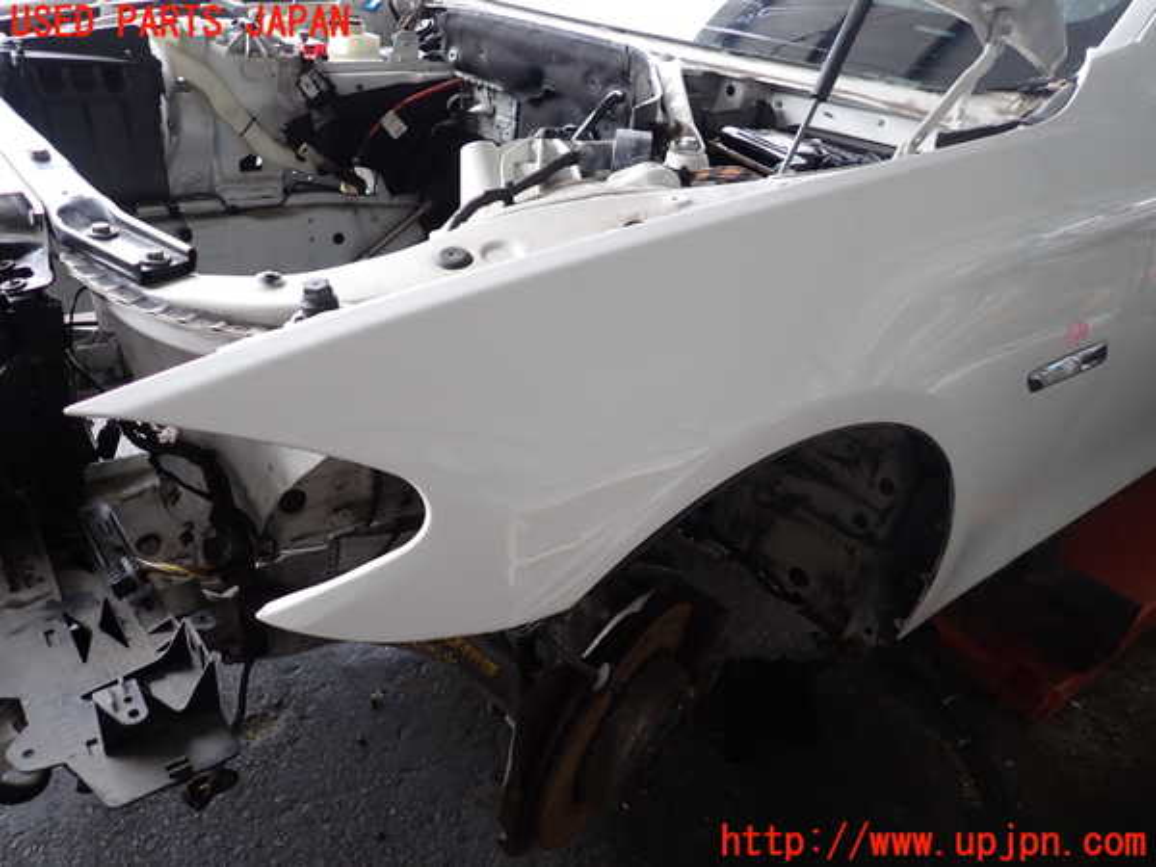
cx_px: 578
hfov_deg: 69.4
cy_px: 434
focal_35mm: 25
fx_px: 835
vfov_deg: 54.9
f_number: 2
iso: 200
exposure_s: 1/60
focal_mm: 4.5
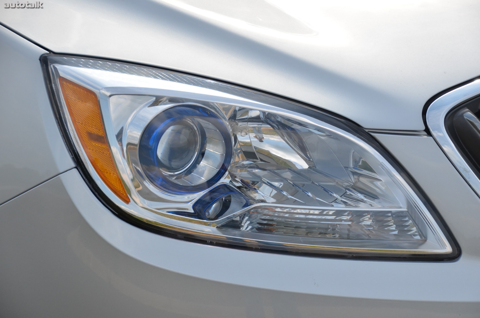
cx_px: 240
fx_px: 1796
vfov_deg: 10.1
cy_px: 159
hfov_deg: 15.2
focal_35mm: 135
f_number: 7.1
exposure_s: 1/1600
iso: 400
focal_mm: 90
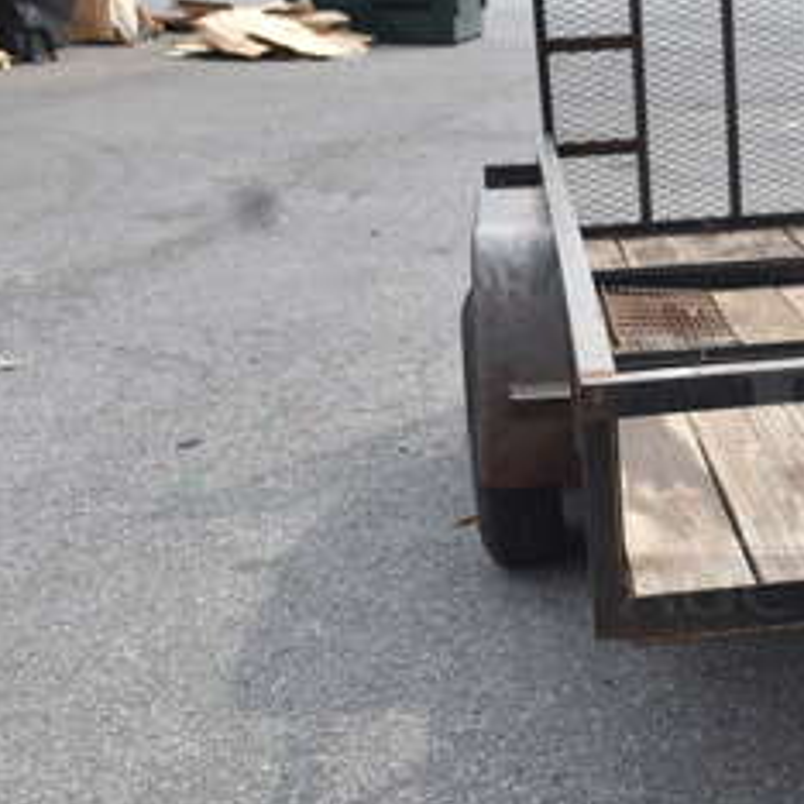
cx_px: 979
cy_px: 447
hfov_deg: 20.2
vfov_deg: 21.6
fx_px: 2102
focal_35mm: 80
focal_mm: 24
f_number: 7.1
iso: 200
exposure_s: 1/320
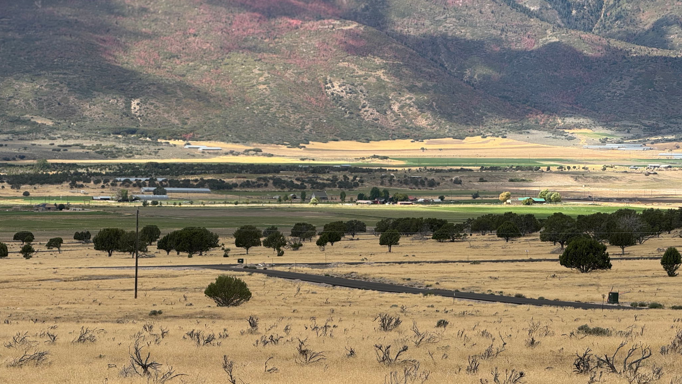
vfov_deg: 9.3
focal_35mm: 131
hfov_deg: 16.4
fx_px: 2369
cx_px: 341
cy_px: 255
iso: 50
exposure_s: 1/1451
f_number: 2.8
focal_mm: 15.66
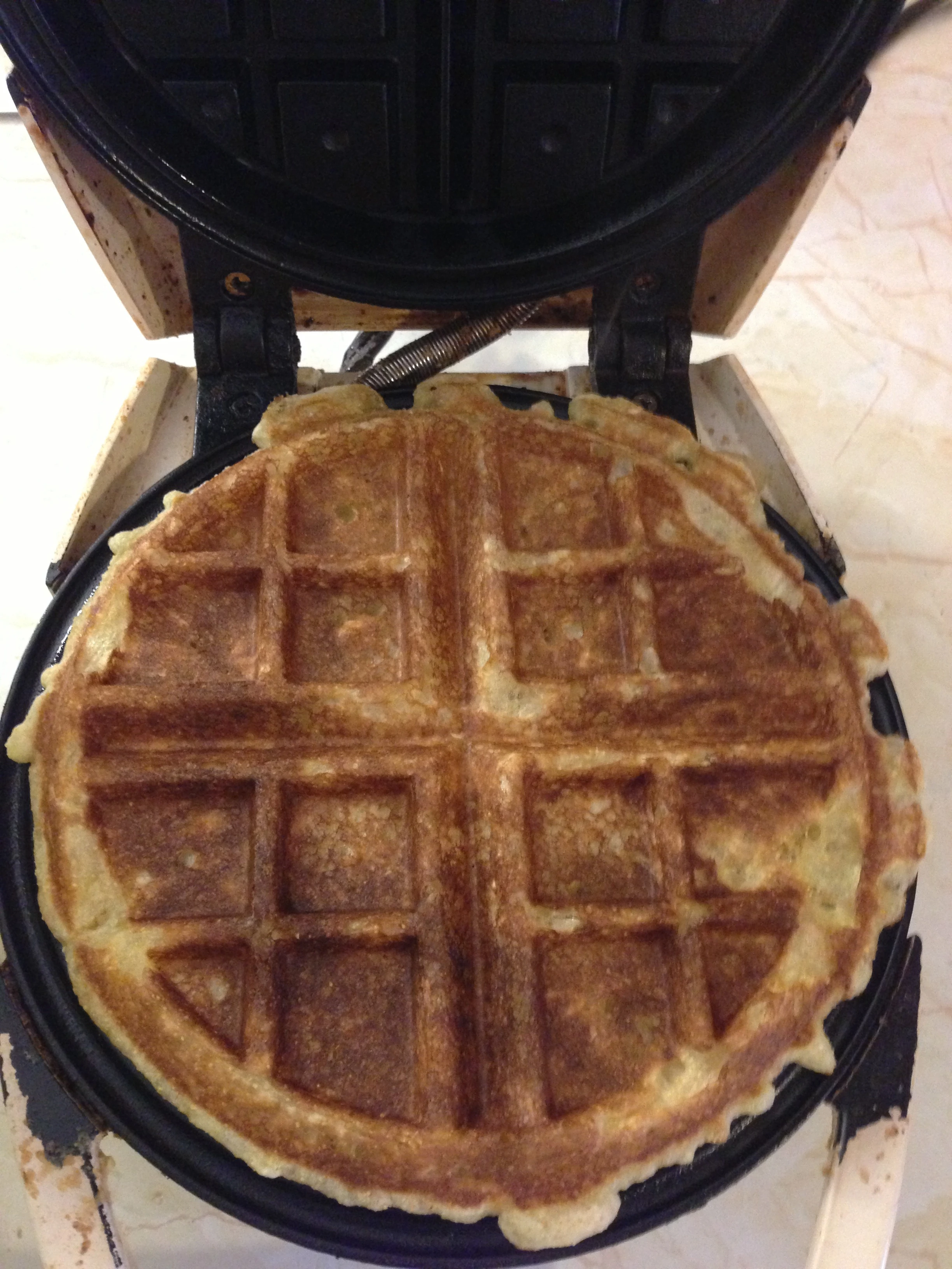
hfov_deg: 42.9
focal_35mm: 33
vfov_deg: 55.4
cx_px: 476
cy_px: 634
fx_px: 1210
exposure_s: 1/15
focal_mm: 4.13
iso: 500
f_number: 2.4
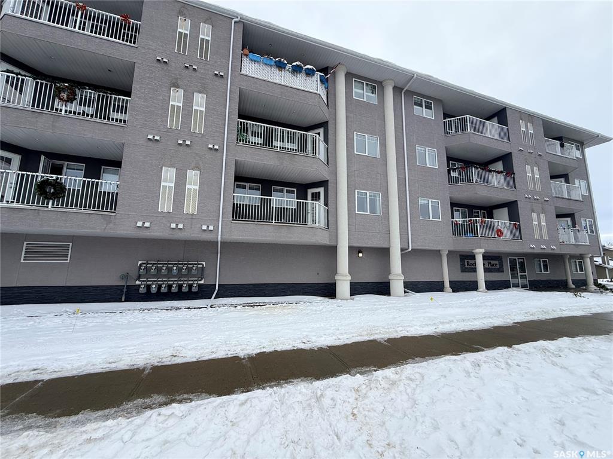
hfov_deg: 102.1
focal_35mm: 14
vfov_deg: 85.7
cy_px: 230
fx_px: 248
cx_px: 306
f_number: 2.2
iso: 50
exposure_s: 1/1017
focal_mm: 2.22
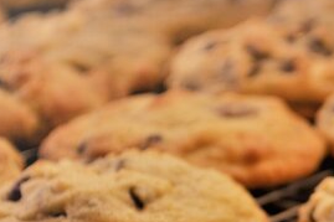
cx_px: 346
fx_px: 1819
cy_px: 255
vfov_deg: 6.9
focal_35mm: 196
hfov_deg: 10.4
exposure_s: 1/60
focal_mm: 55
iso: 400
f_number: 5.6
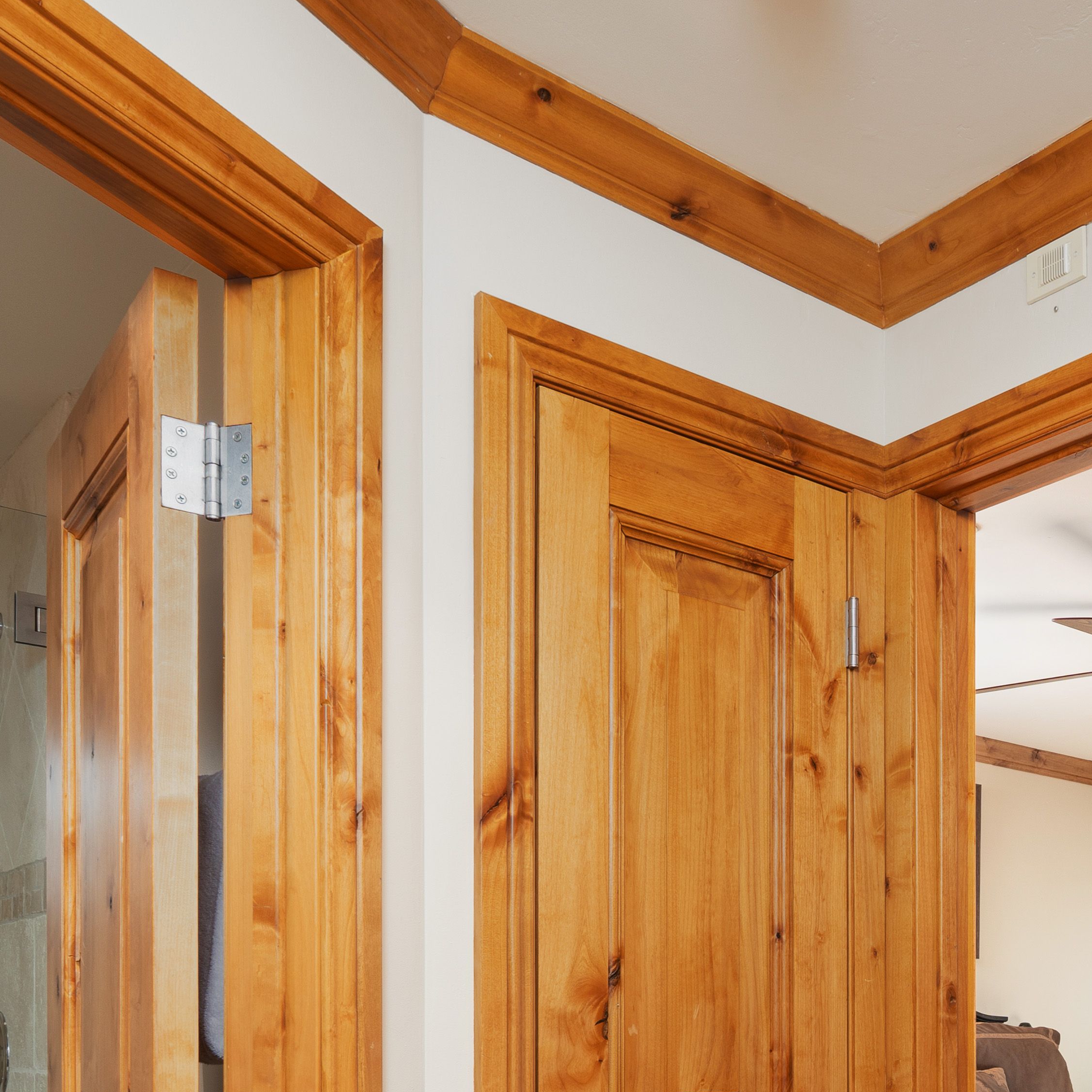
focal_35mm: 42
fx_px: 1499
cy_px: 1045
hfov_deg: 36.1
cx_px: 1086
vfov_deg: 36.7
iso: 100
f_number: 11
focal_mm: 16
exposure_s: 1/640
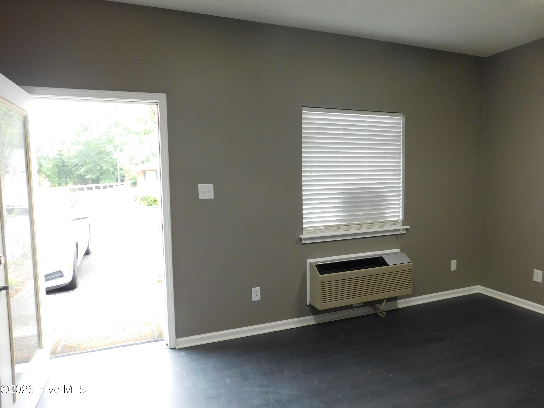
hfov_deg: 73.9
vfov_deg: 58.9
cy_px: 204
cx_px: 272
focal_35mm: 23
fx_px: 361
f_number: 3
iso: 140
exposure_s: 1/30
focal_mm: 4
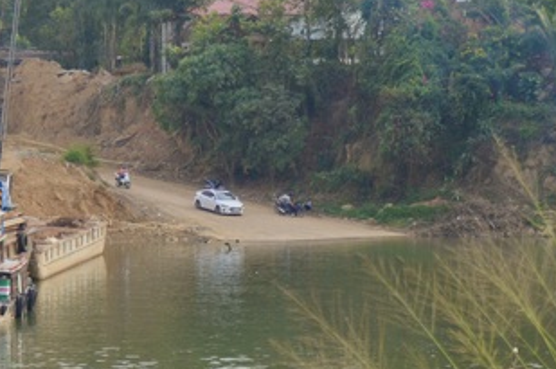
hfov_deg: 8.2
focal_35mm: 250
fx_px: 3855
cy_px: 98
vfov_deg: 5.5
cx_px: -16
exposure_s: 1/500
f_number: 5.6
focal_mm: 66
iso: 220
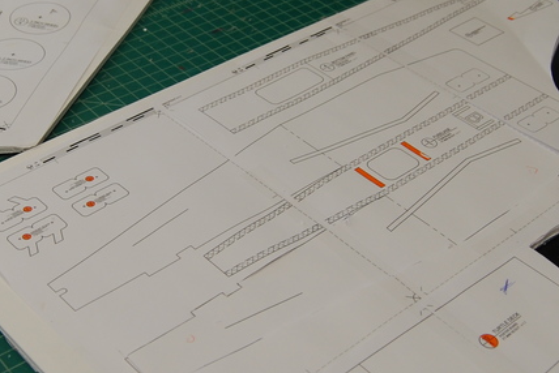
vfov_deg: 20.0
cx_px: 183
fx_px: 1060
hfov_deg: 29.3
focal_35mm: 68
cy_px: 143
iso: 200
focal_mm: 19
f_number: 4
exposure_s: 1/60
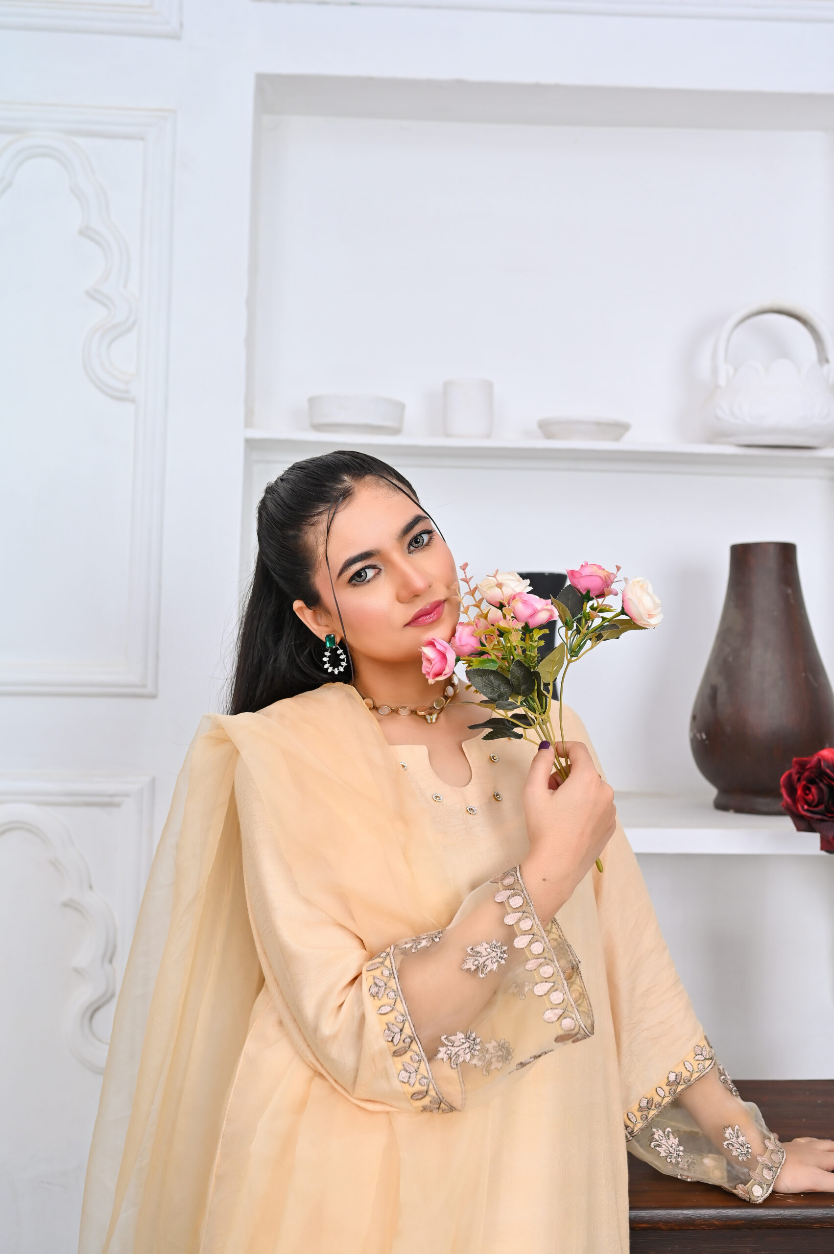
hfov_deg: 37.8
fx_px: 1218
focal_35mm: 35
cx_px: 417
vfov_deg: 54.5
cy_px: 627
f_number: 4
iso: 320
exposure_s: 1/160
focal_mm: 35
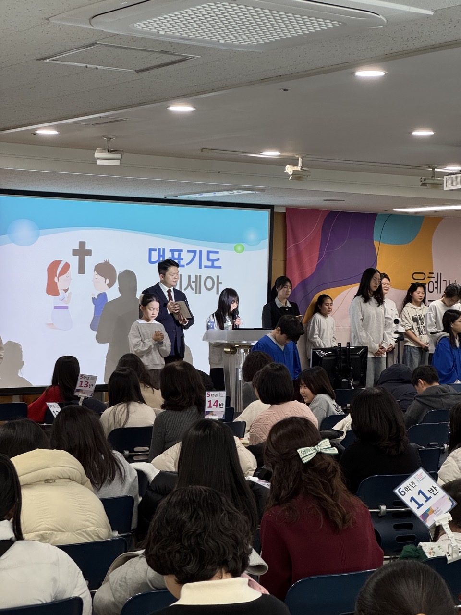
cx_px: 230
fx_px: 1367
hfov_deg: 19.1
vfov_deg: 25.3
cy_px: 308
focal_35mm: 77
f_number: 2.8
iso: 125
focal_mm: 9
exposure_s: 1/60
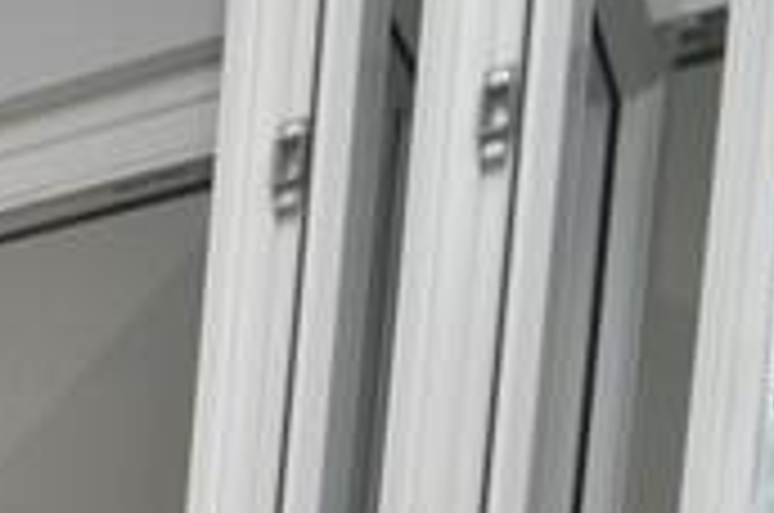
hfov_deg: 12.3
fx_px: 2102
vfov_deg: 10.4
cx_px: -1400
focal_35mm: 98
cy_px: 1490
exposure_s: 1/60
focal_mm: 11
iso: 400
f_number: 5.6
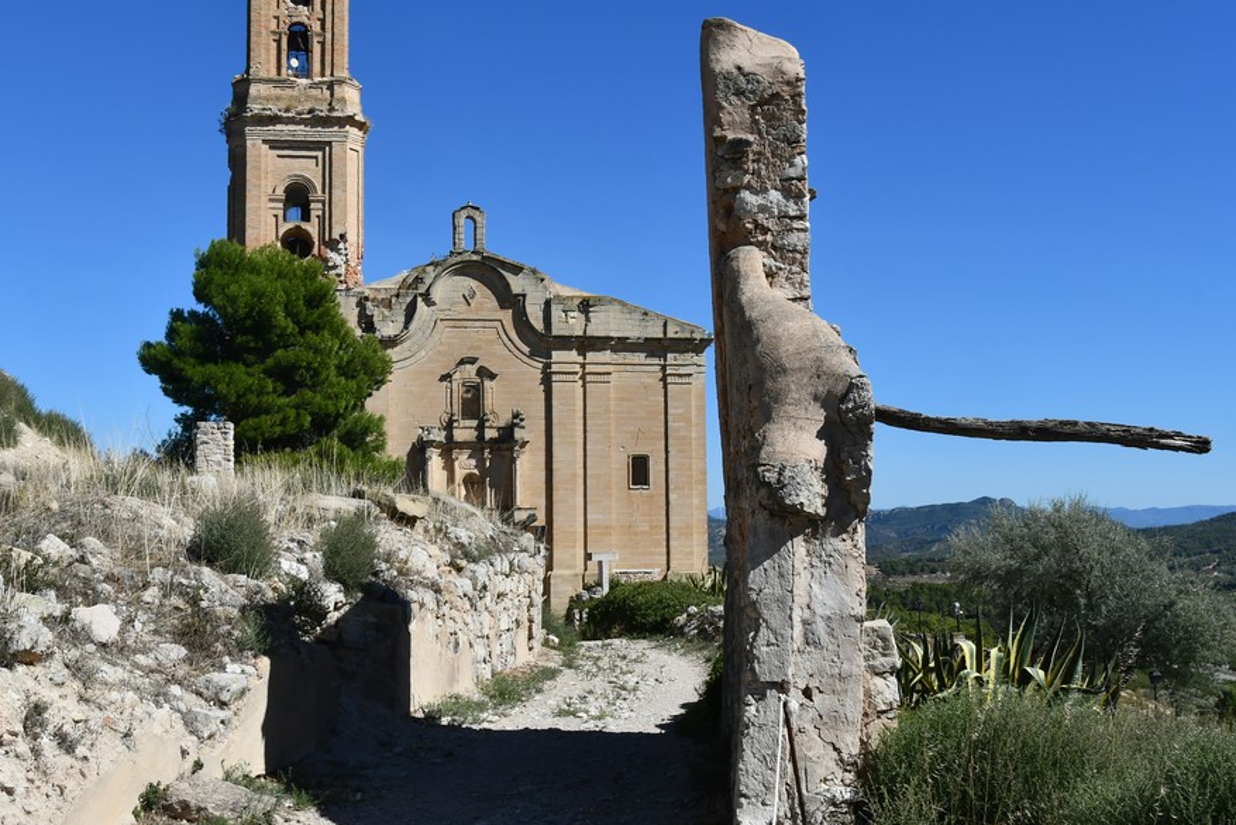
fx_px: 1511
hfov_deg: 44.4
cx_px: 557
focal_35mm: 44
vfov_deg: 30.5
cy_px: 362
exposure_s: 1/250
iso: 100
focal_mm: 24
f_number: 11
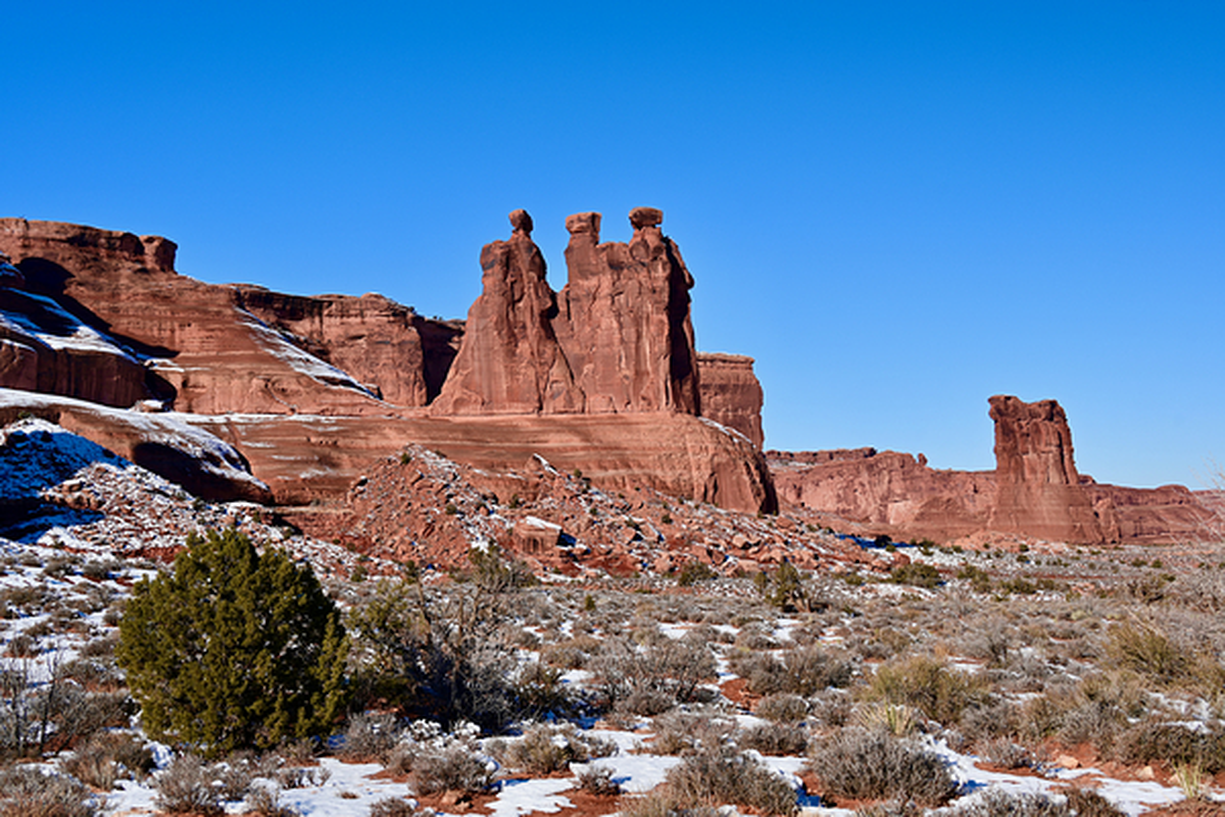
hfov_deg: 48.5
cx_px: 612
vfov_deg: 33.4
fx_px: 1361
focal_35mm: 40
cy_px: 408
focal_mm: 40
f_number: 7.1
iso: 100
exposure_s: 1/200
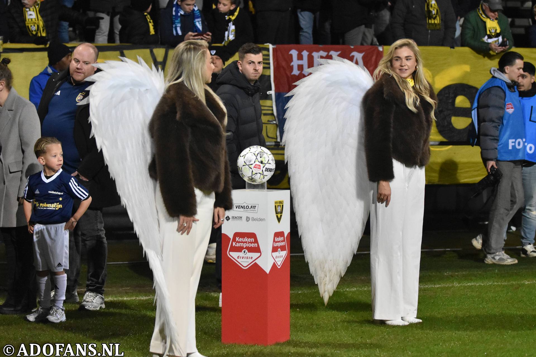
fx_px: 1921
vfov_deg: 10.6
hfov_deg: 15.9
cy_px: 178
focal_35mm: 129
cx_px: 268
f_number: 2.8
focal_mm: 86
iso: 2500
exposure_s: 1/800
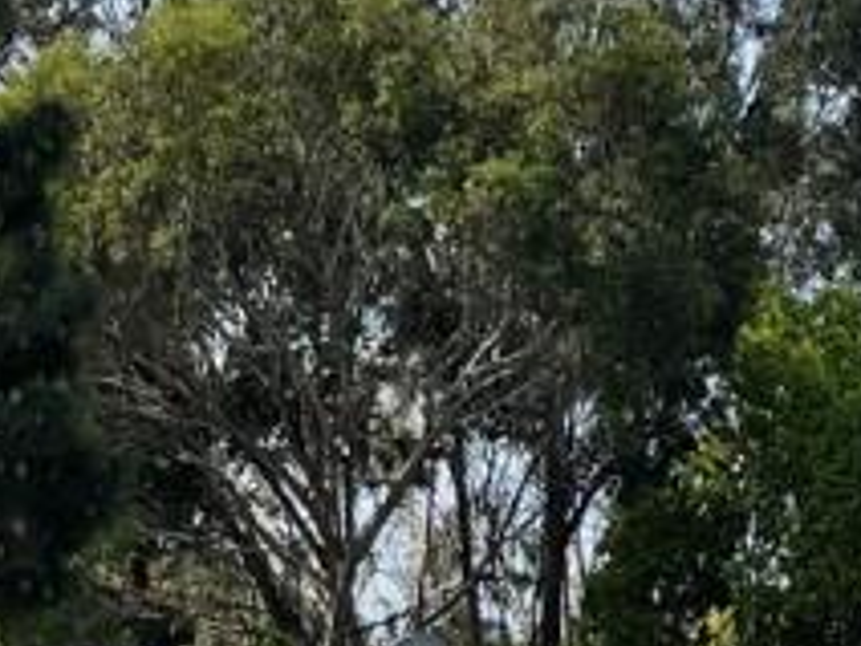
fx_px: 4577
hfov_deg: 10.7
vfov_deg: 7.8
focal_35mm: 184
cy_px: 1144
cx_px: 678
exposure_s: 1/4651
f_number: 1.6
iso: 32
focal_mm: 4.2
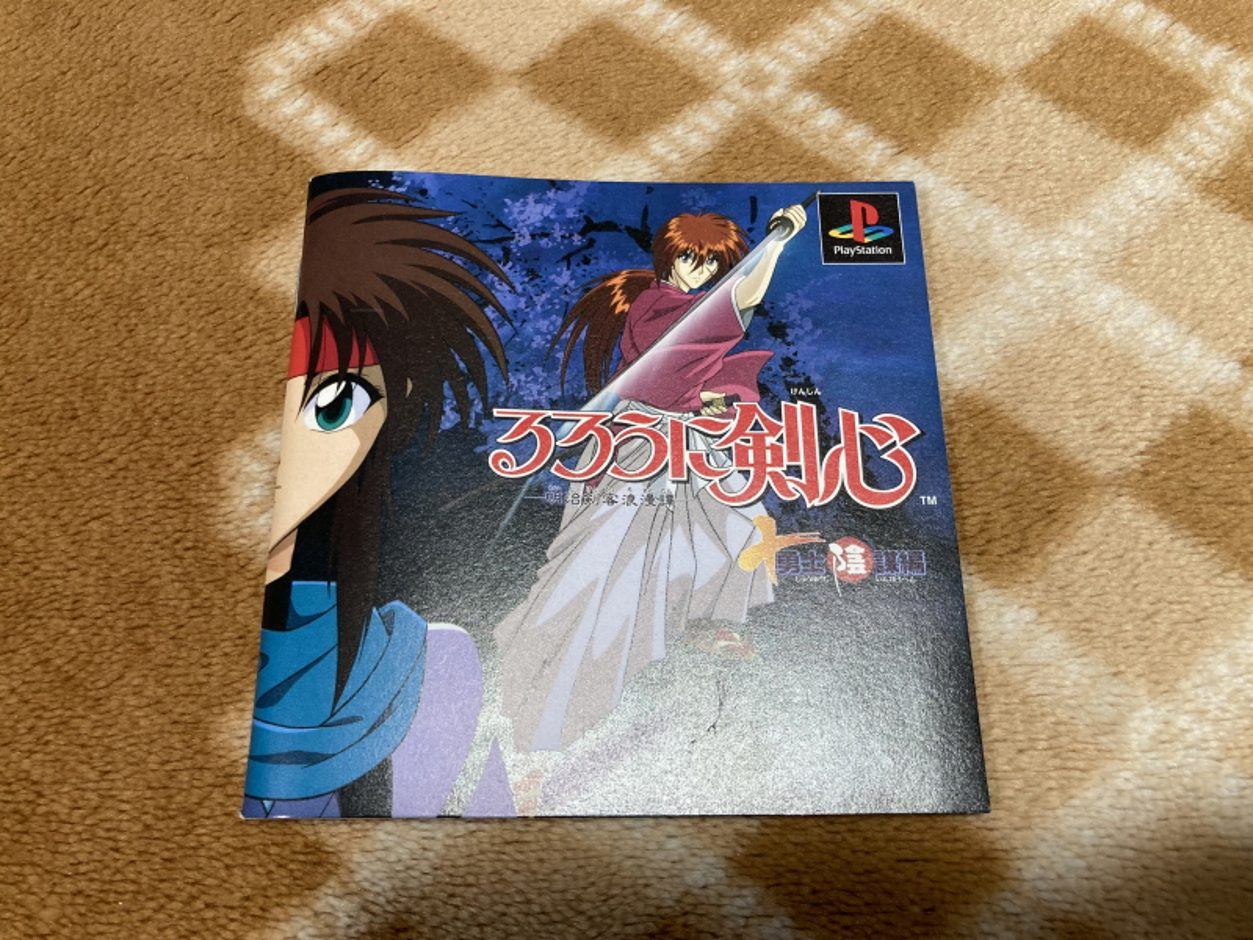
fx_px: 1014
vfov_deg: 49.7
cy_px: 470
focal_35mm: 28
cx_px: 626
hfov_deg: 63.4
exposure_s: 1/50
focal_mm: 3.99
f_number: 1.8
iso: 100
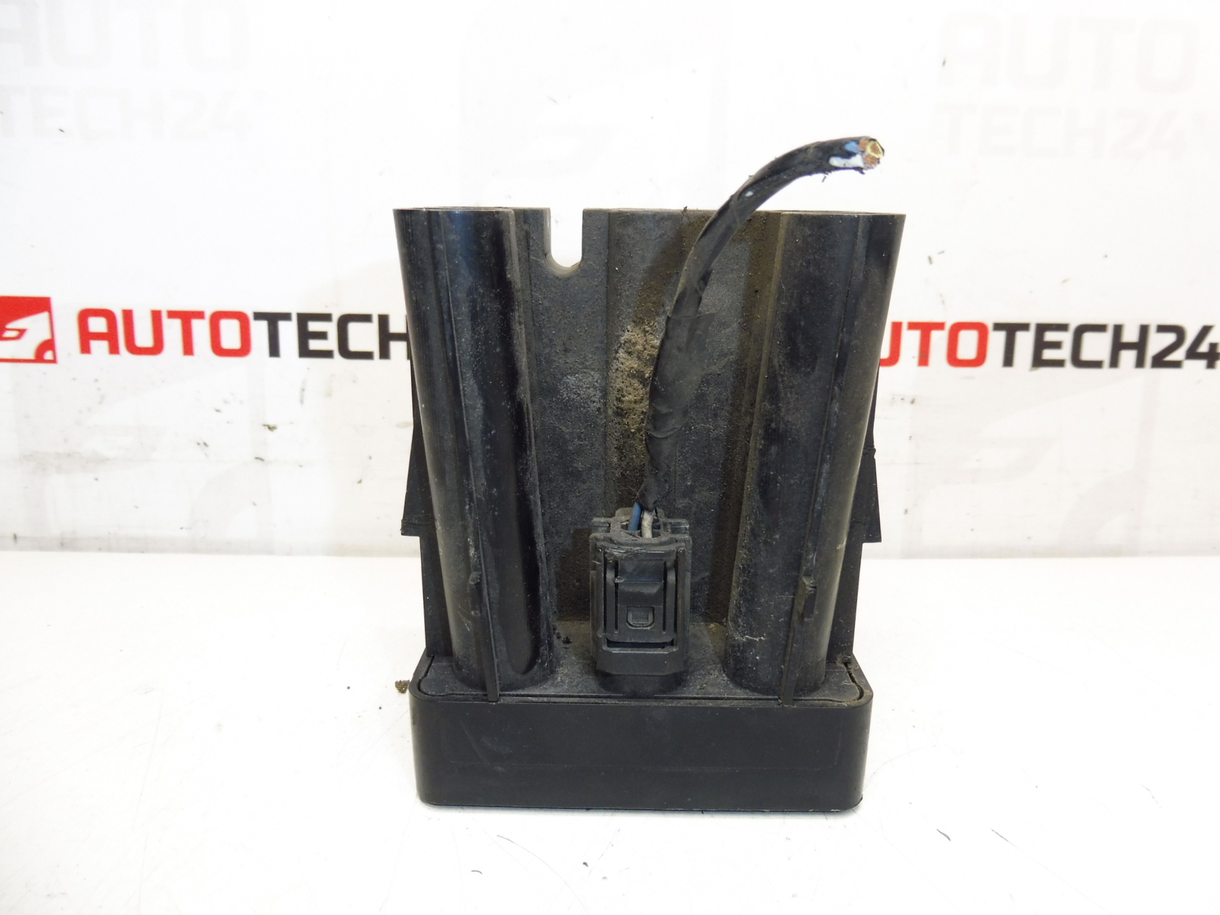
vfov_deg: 56.8
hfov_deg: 71.6
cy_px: 458
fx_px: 846
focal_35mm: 24
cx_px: 610
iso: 200
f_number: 3.5
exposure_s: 1/60
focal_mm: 4.3
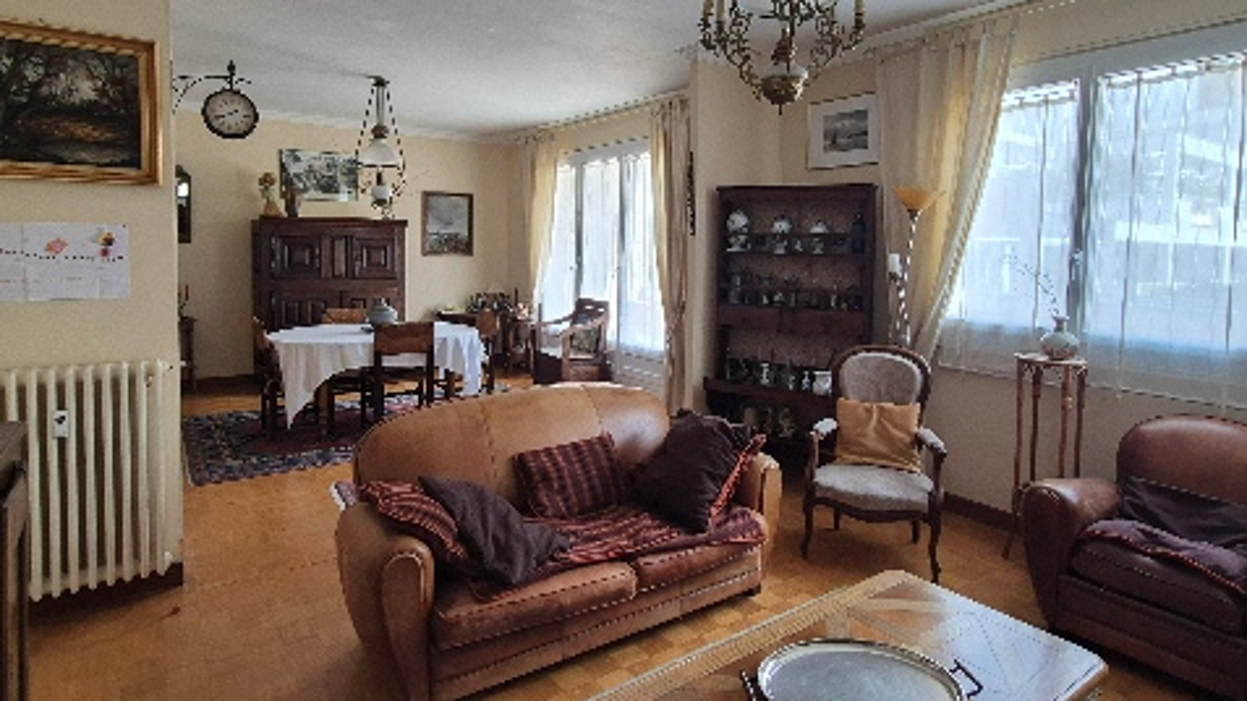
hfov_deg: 89.6
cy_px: 285
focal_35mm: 19
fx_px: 628
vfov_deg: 57.9
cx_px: 633
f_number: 2.2
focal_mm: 2.2
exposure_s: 1/50
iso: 80
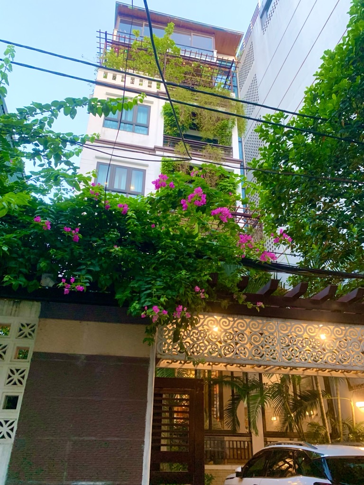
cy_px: 242
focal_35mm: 26
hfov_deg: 53.1
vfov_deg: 67.3
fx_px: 365
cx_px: 182
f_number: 1.8
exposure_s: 1/50
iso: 250
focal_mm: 4.25
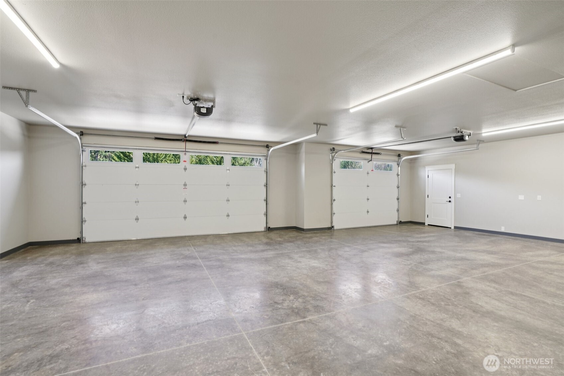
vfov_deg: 73.7
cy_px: 188
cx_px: 282
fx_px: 251
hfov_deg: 96.7
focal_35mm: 16
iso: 400
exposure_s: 1/15
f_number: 8
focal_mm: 16
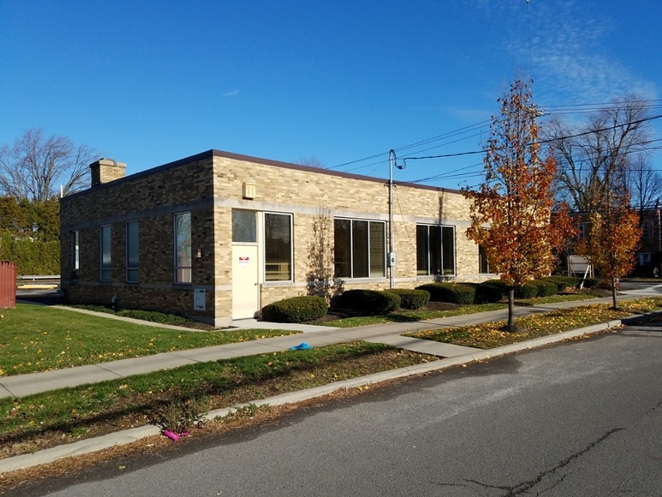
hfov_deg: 67.3
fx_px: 497
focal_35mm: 26
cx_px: 331
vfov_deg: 53.1
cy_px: 248
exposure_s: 1/3056
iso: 50
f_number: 1.7
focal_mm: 4.2
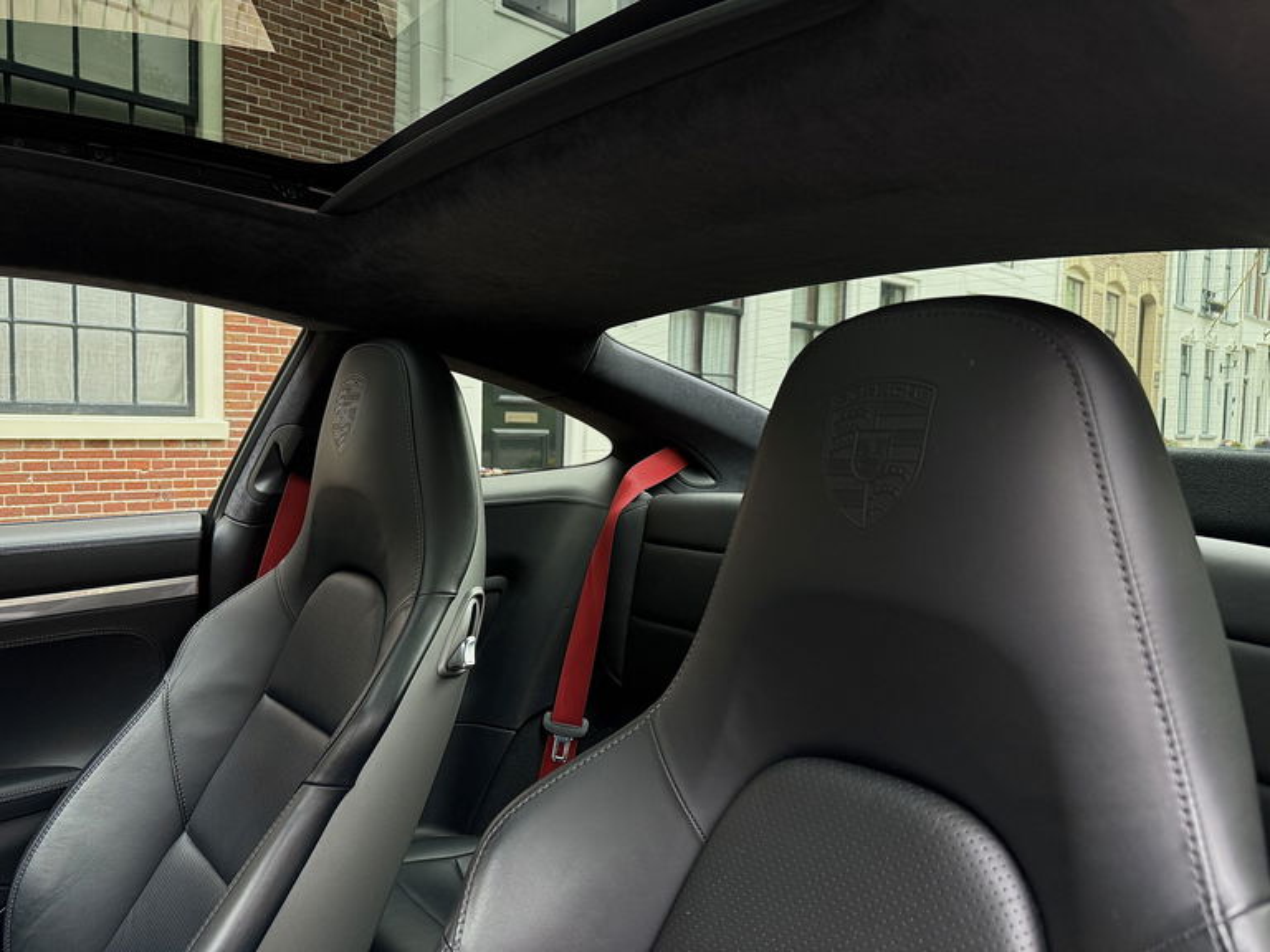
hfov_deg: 71.6
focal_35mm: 24
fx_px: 881
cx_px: 635
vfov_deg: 56.8
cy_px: 476
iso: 125
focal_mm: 6.76
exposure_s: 1/136
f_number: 1.78
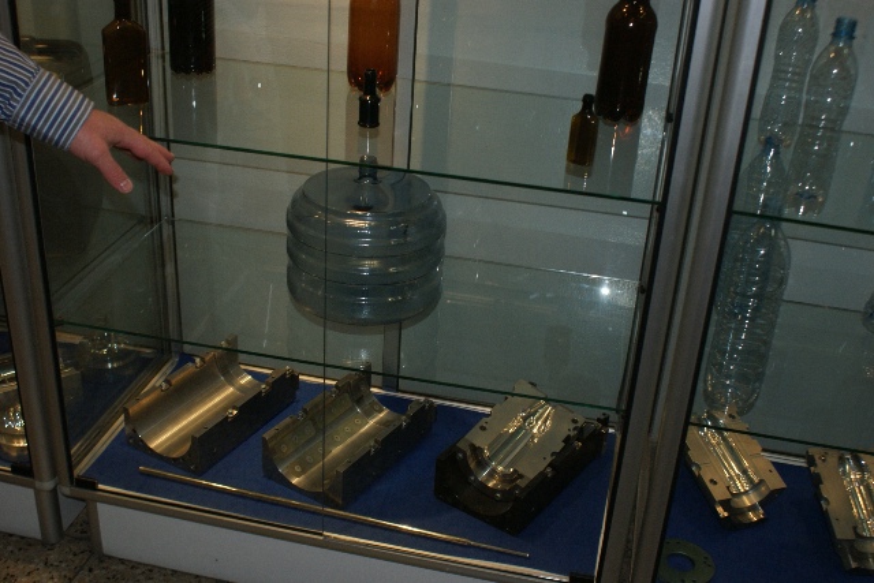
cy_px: 292
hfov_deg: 49.5
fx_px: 947
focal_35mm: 39
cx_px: 437
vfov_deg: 34.2
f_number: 5.6
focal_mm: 26
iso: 400
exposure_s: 1/60
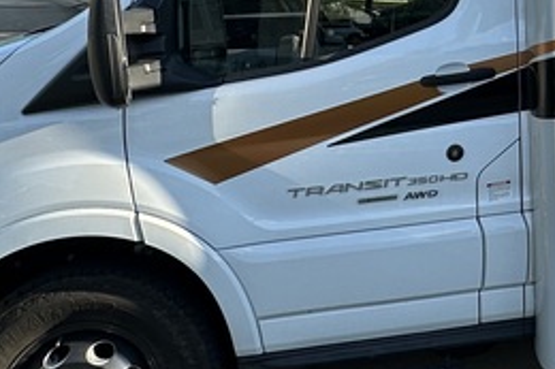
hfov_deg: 30.6
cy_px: -126
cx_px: 655
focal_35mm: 56
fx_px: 863
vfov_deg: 21.6
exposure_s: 1/493
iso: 40
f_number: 2.2
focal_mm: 2.22
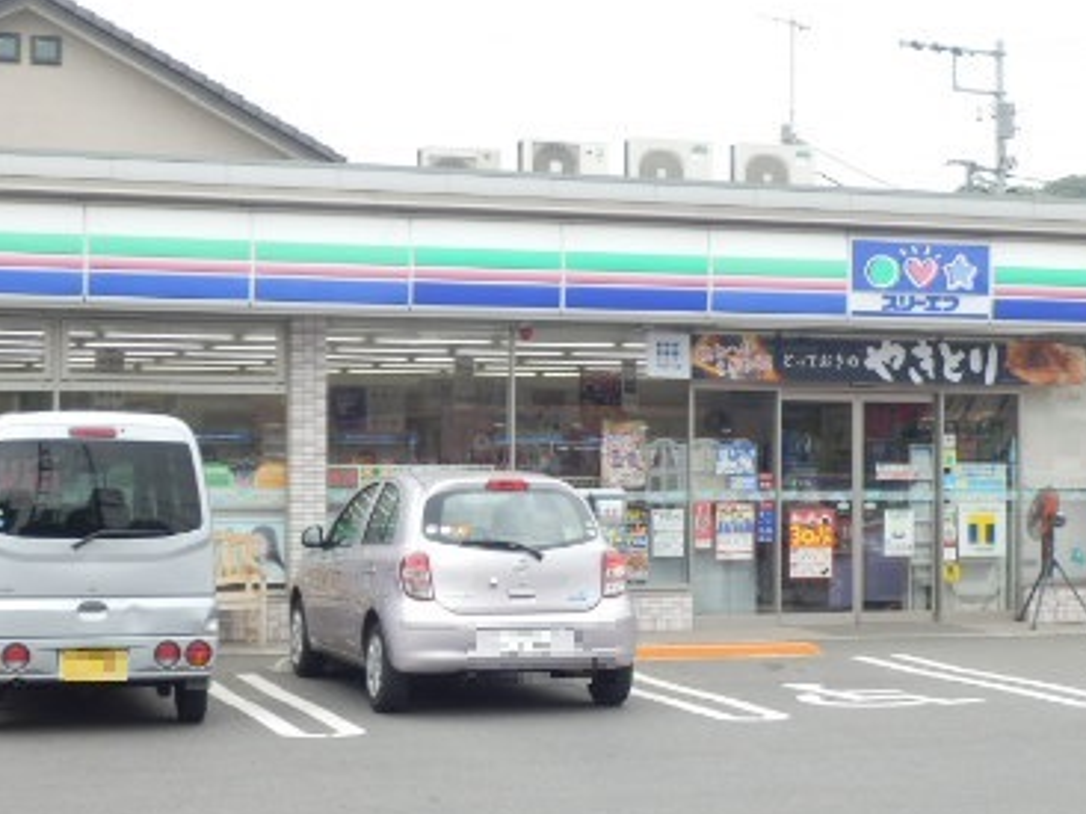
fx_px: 2791
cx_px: 701
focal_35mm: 89
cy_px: 453
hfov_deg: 22.0
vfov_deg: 16.6
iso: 80
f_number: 4.4
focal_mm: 9.1
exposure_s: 1/250
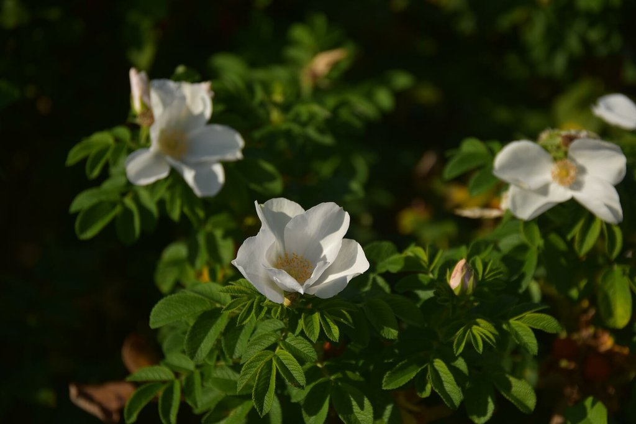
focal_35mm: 78
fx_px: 1377
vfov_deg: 17.5
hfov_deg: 26.0
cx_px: 318
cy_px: 212
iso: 100
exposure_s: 1/1000
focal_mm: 52
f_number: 3.8
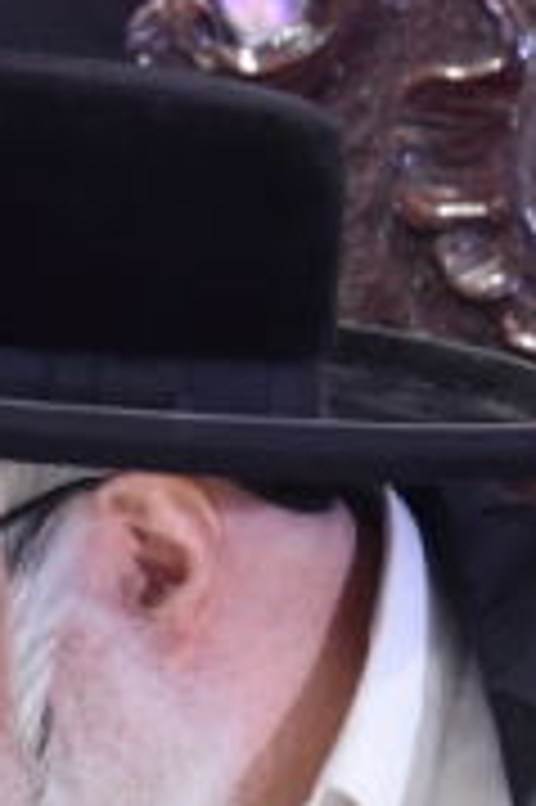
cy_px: 588
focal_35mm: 688
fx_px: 15394
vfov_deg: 3.0
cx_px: -887
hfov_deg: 2.0
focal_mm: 120
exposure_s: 1/100
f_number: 4.5
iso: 1250
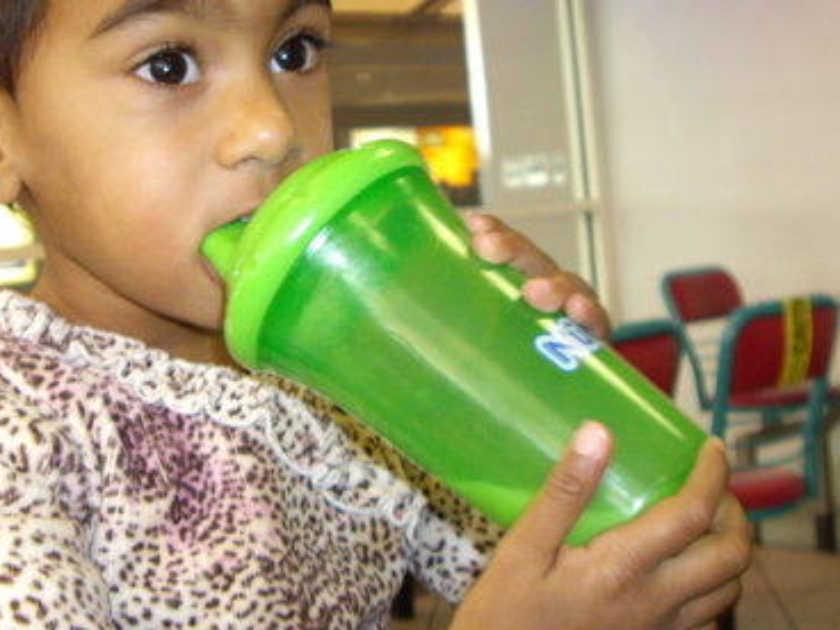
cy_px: 219
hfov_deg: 29.1
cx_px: 262
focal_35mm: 66
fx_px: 1602
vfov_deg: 22.2
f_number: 2.7
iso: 200
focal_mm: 6.2
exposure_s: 1/40
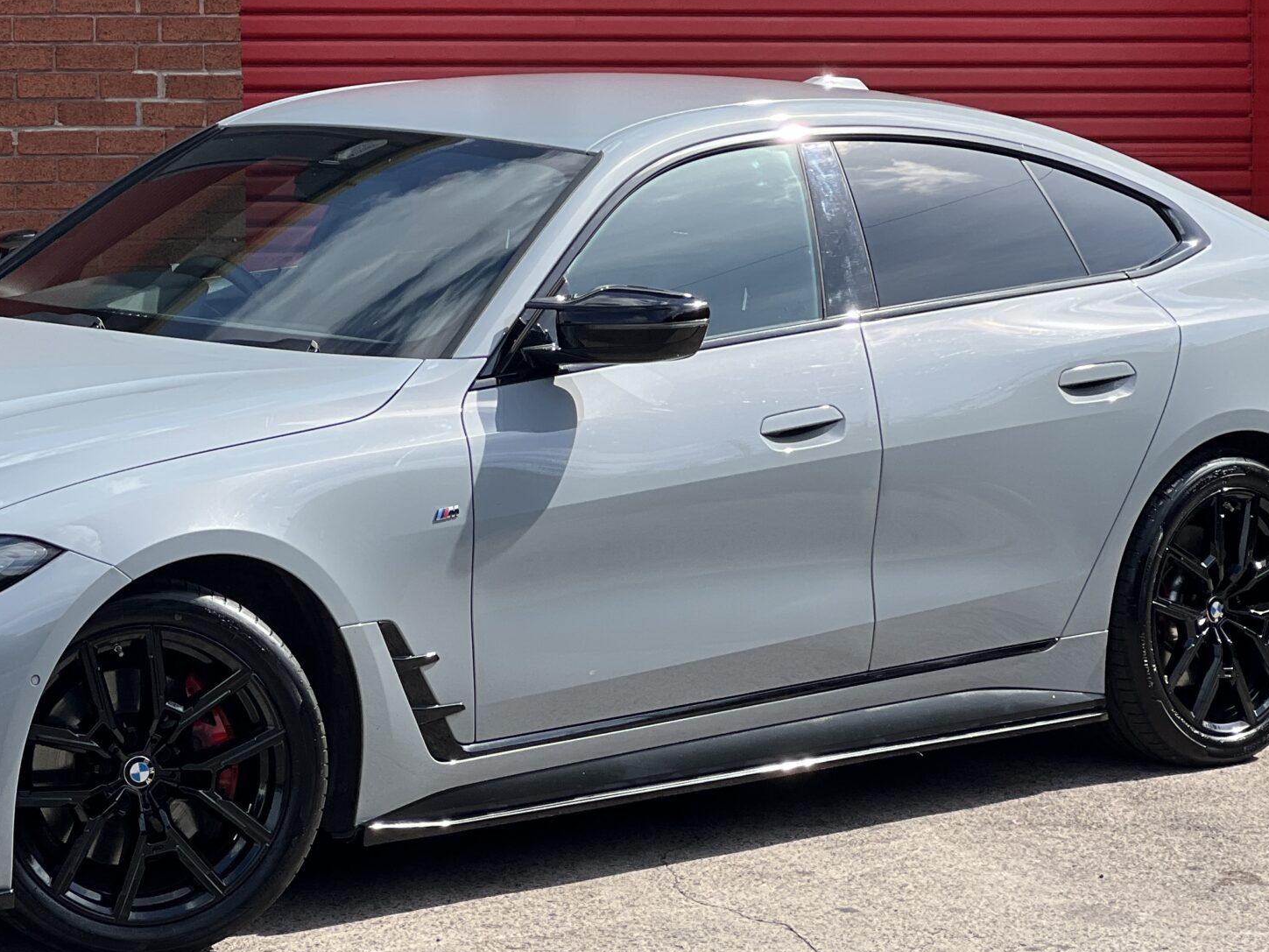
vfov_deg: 10.9
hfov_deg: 14.5
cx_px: 348
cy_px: 339
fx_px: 4986
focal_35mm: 136
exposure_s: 1/622
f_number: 2.8
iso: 32
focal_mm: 9
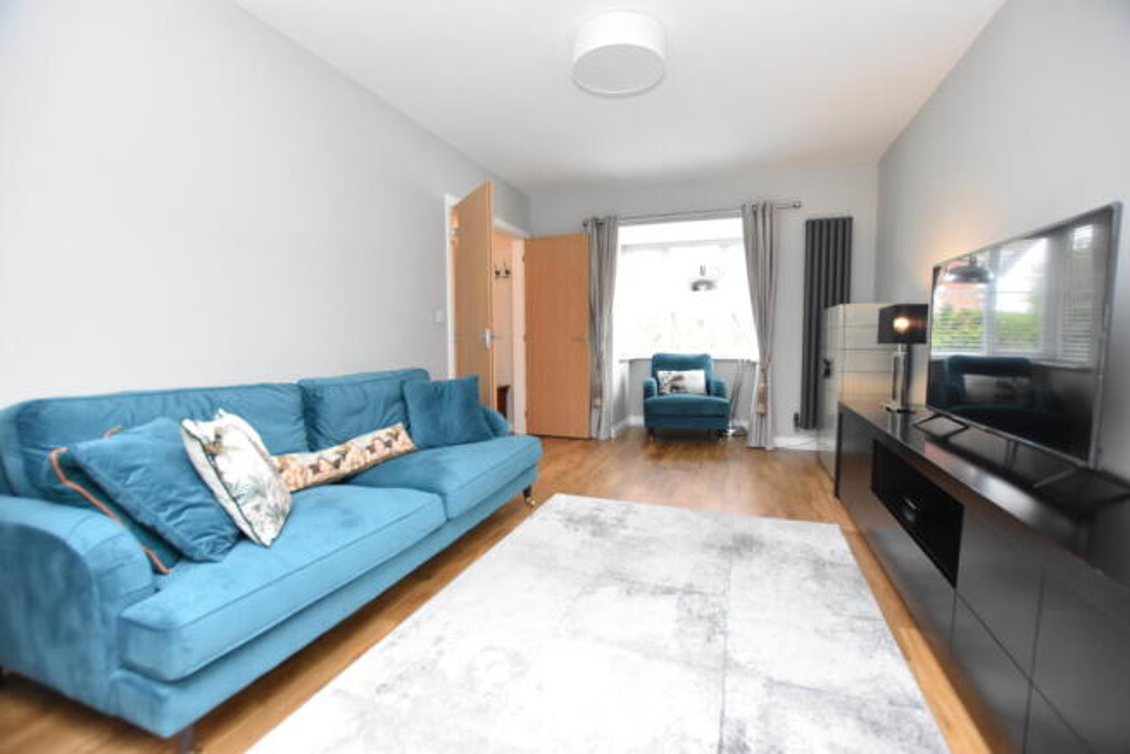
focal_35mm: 15
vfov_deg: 77.4
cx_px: 565
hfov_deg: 100.4
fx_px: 471
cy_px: 377
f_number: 3.5
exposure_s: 1/125
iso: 2200
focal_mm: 10
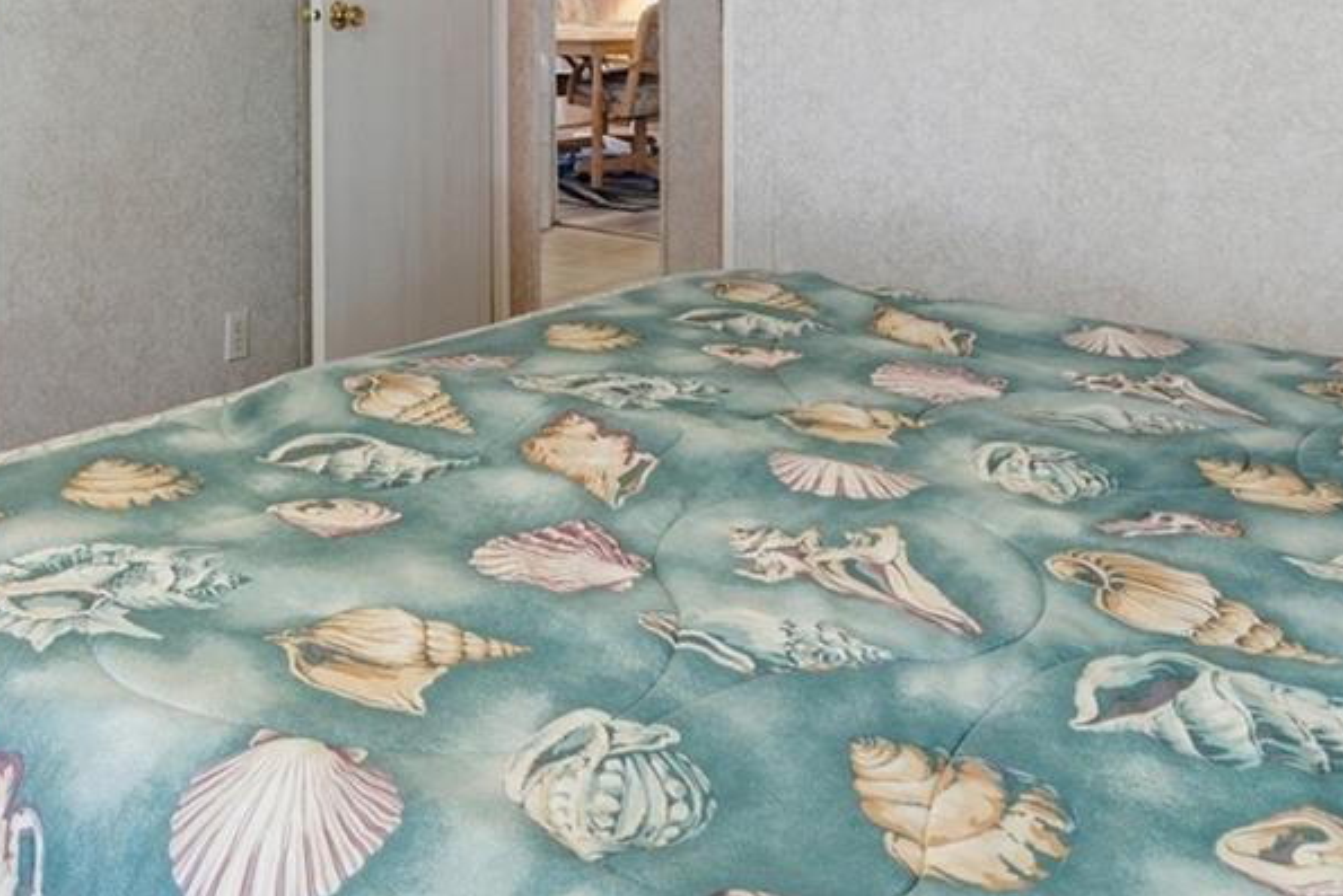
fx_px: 1604
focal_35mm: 43
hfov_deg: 43.2
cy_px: -65
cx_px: 260
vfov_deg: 28.6
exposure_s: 1/40
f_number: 9
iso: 400
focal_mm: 16
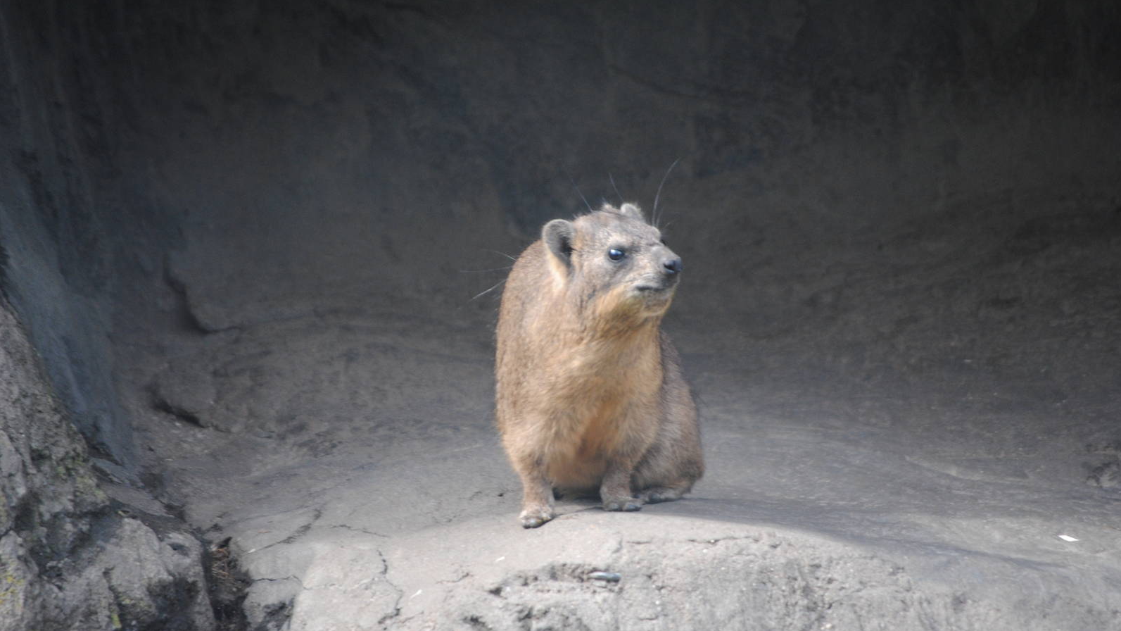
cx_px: 562
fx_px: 9393
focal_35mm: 316
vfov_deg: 3.8
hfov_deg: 6.8
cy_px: 313
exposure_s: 1/160
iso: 400
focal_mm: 200
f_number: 5.6
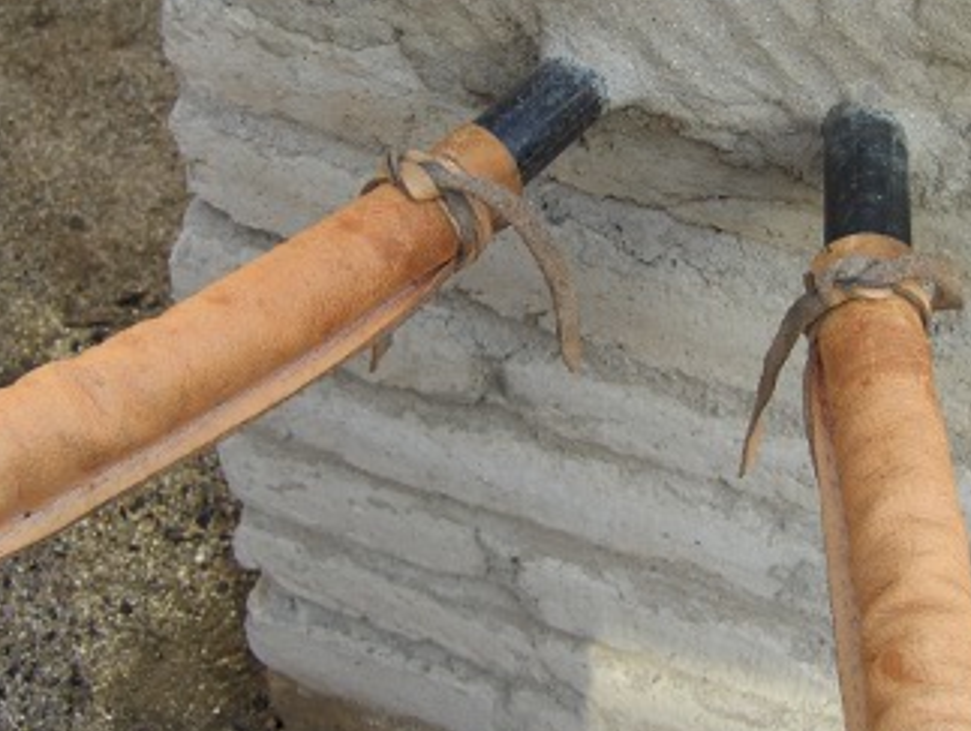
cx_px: 598
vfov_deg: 22.3
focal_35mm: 65
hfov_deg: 29.7
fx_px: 1825
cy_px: 152
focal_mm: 7.5
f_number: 3.5
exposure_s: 1/137
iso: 100
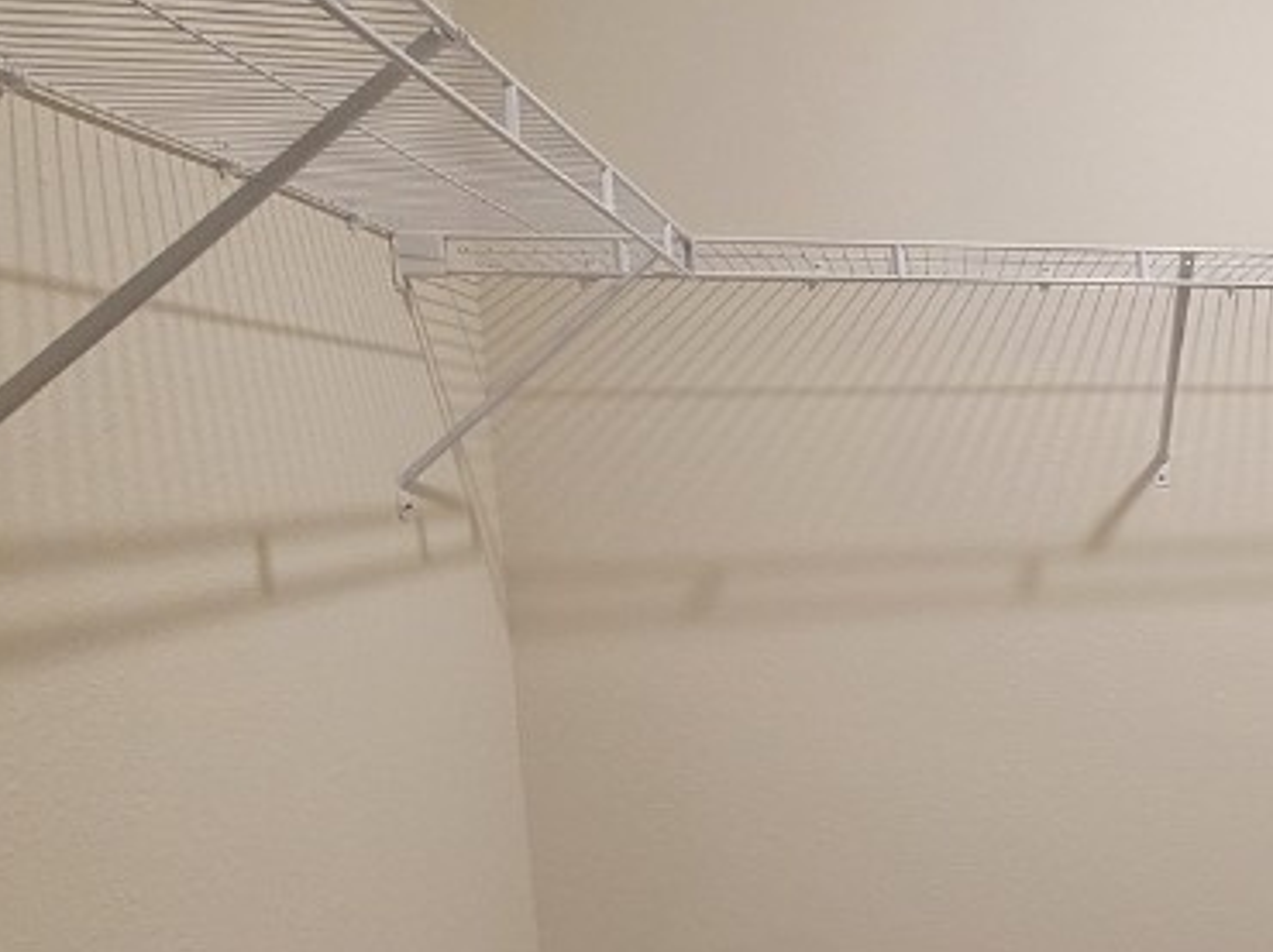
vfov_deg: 39.4
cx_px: 1445
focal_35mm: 36
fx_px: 1323
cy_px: 574
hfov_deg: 40.1
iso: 400
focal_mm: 2.2
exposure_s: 1/60
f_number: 2.2
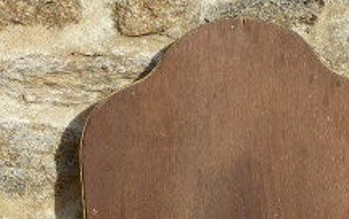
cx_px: 232
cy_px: 501
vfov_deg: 4.8
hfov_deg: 7.8
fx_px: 2561
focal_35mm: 269
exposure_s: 1/1300
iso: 100
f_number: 4
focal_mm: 15.5
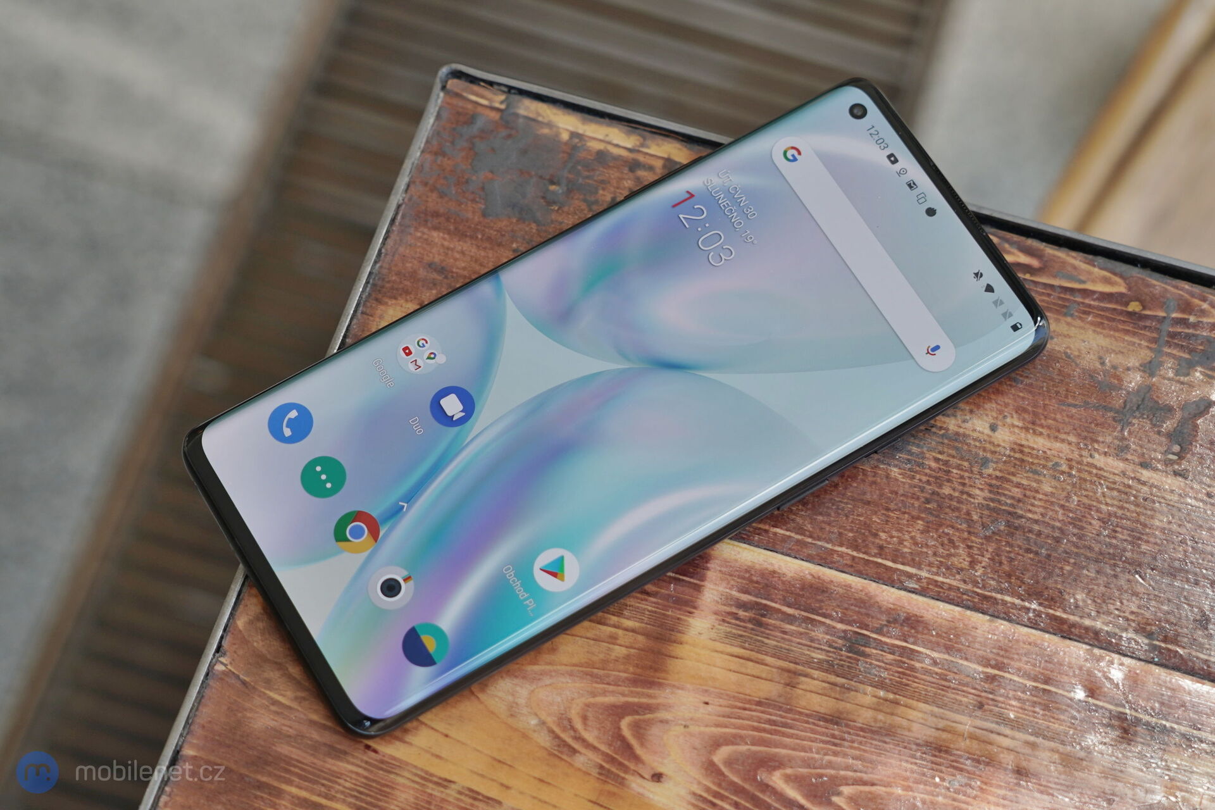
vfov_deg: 34.2
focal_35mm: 39
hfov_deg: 49.6
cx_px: 608
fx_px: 1316
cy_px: 405
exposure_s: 1/160
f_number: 4
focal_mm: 39
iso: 125
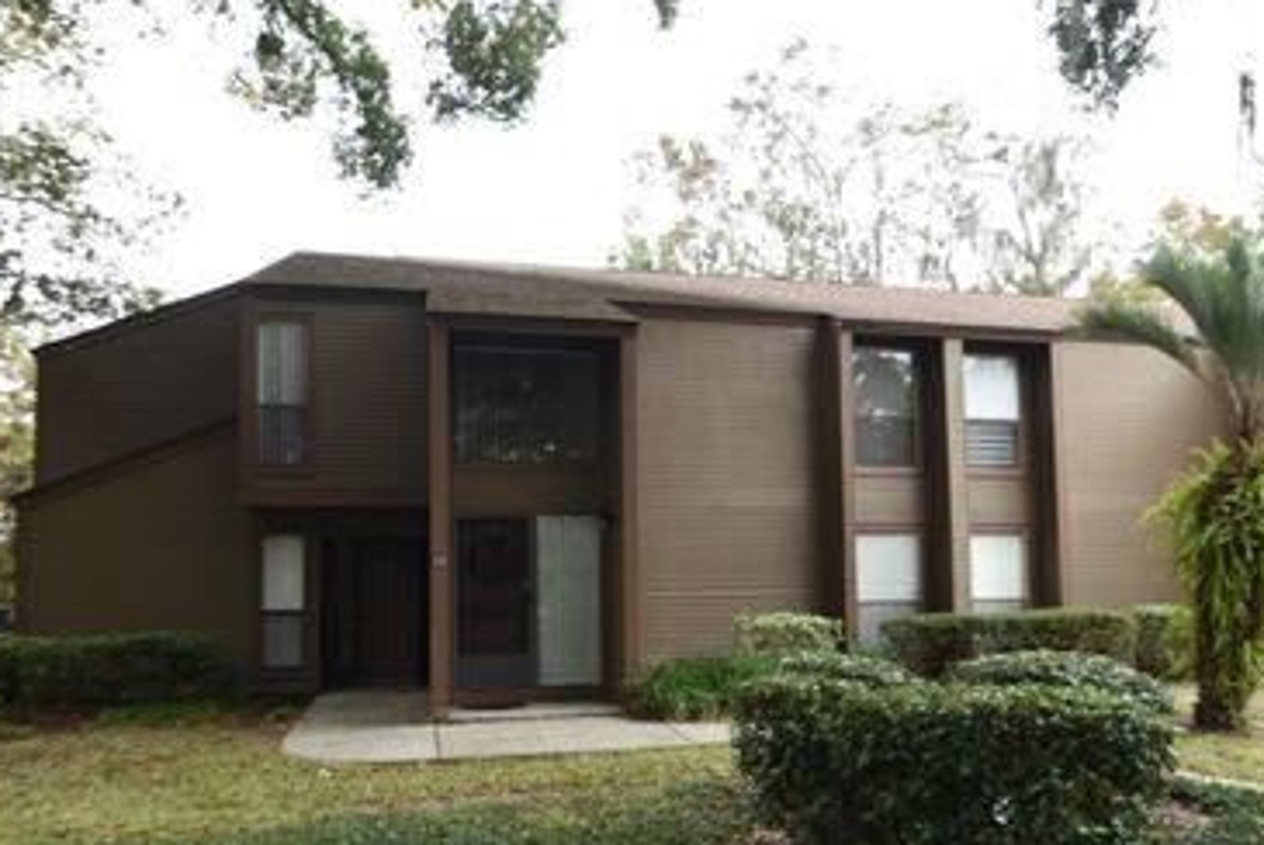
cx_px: 655
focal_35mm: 27
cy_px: 514
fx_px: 938
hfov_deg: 67.9
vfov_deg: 48.2
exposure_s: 1/10
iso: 100
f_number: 3.8
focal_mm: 13
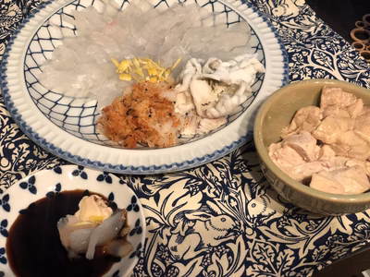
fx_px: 556
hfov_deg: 36.8
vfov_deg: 28.0
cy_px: 138
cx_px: 185
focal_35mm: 52
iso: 160
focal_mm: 6
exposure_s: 1/24
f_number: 2.4
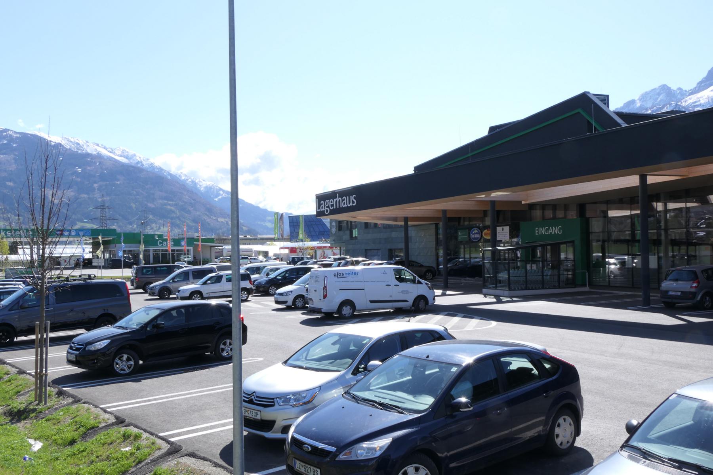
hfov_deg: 57.2
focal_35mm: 33
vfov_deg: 40.0
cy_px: 238
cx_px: 356
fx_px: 654
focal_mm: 12.2
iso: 200
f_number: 11
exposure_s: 1/125
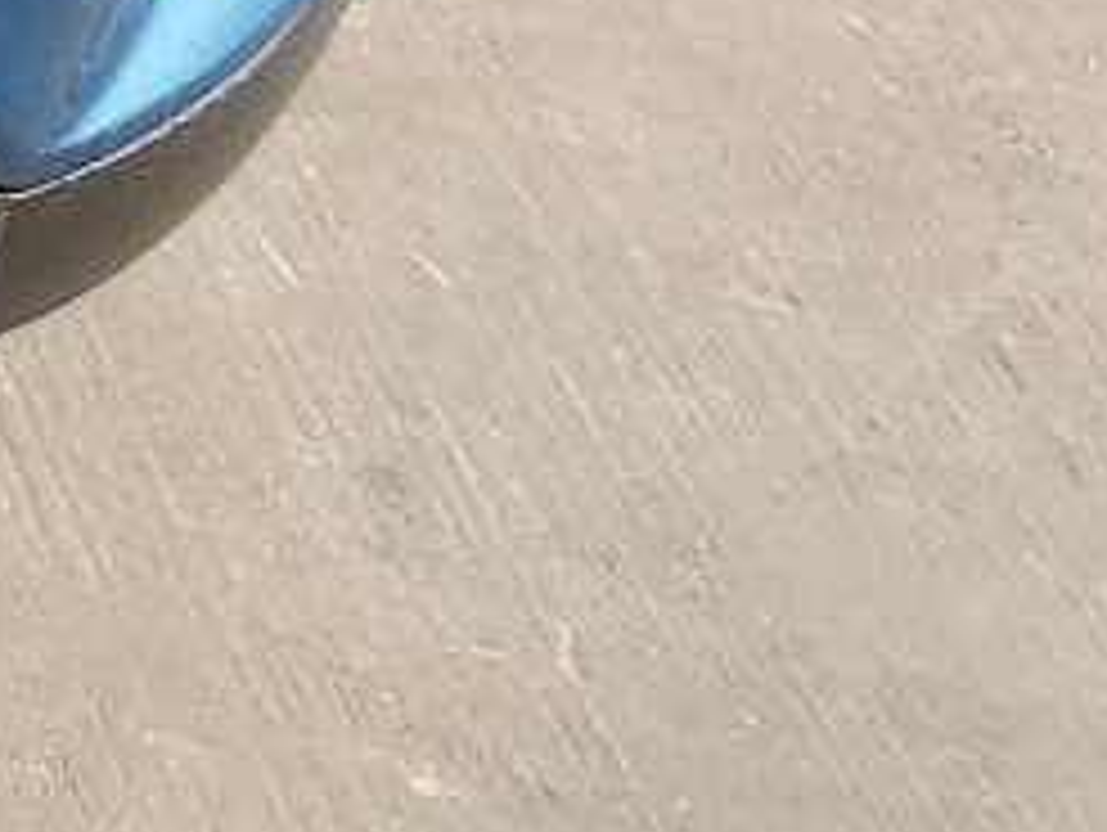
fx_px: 5410
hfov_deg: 9.3
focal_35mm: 169
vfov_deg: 7.6
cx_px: -2223
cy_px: -1758
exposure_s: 1/2000
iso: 50
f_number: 1.5
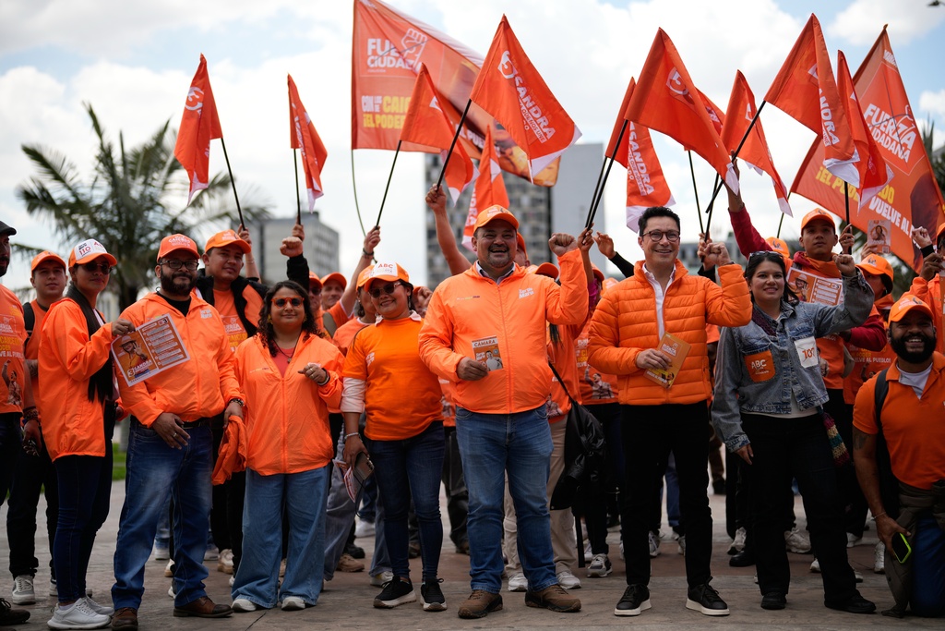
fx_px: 1313
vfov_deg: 27.0
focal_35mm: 50
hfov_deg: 39.6
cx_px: 472
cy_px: 316
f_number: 1.4
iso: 100
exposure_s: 1/3200
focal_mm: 50
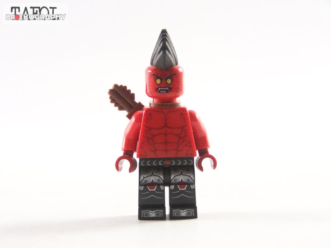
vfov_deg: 18.0
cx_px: 166
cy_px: 124
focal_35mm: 82
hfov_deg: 23.8
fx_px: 784
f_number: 3.2
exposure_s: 1/60
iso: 400
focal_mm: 13.7
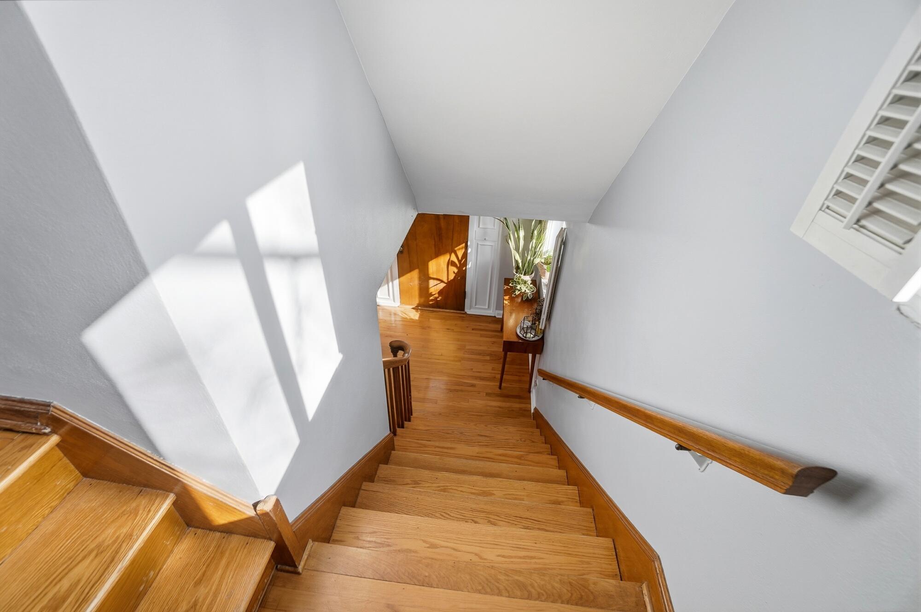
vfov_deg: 77.2
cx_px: 460
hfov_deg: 100.5
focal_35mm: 15
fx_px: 383
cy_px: 306
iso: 100
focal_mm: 10
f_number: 4
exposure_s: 1/1250
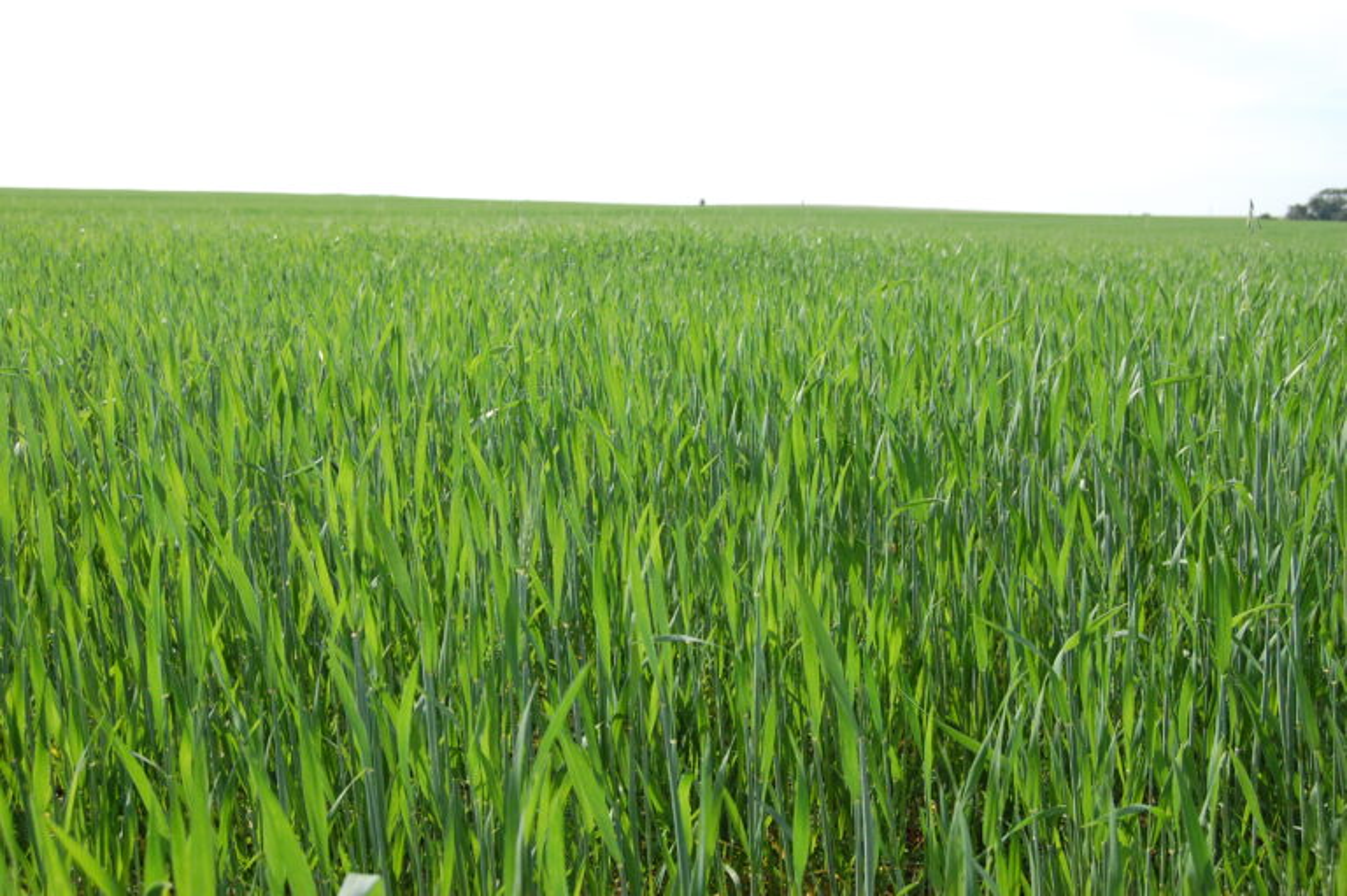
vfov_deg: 31.9
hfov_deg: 46.4
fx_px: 1570
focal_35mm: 42
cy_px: 448
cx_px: 674
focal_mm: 28
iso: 200
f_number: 8
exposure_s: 1/250
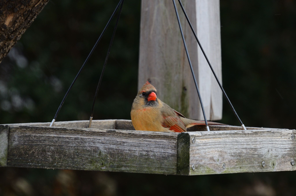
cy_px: 98
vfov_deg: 2.3
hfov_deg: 3.4
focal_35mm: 600
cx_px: 148
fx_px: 4923
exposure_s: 1/80
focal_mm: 400
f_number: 13
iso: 800
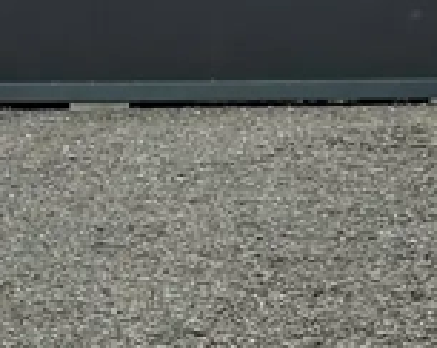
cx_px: -954
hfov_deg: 3.8
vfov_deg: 3.1
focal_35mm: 491
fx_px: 6342
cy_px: 533
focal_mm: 9
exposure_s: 1/121
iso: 80
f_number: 2.8
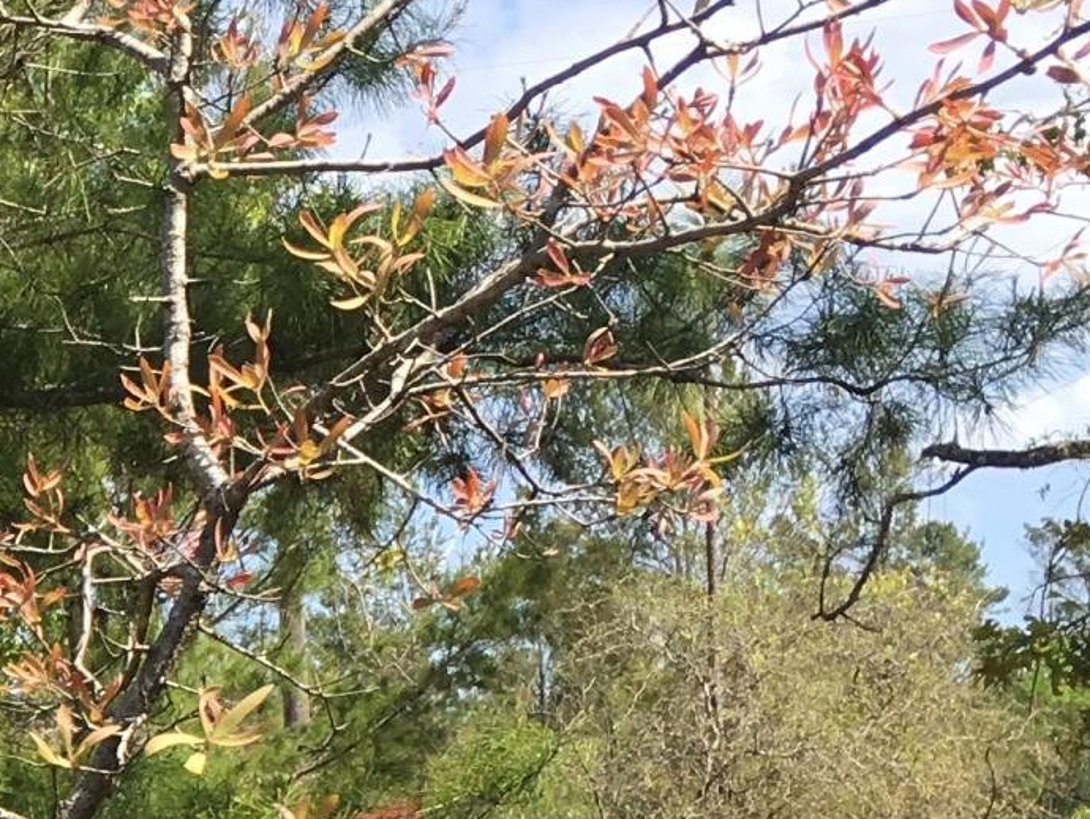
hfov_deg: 14.4
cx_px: -637
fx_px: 3969
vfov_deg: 11.4
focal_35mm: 126
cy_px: 1123
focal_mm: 4.15
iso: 25
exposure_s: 1/845
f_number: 2.2
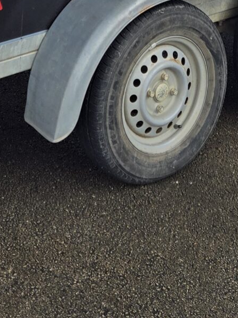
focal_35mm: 99
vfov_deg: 17.2
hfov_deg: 14.9
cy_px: -203
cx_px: 140
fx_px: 908
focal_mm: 5.4
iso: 25
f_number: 1.8
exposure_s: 1/919
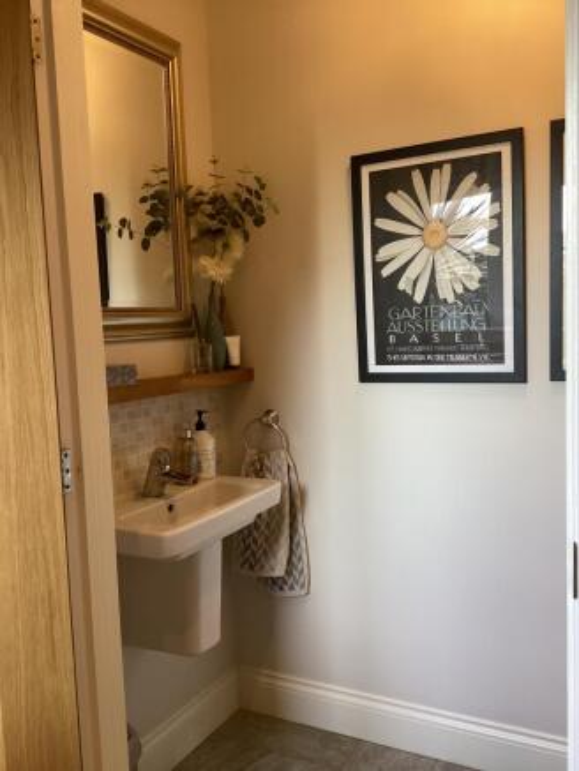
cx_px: 290
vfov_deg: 58.3
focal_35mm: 31
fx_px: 691
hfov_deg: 45.5
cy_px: 386
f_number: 2.4
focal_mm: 3.3
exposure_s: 1/50
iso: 160
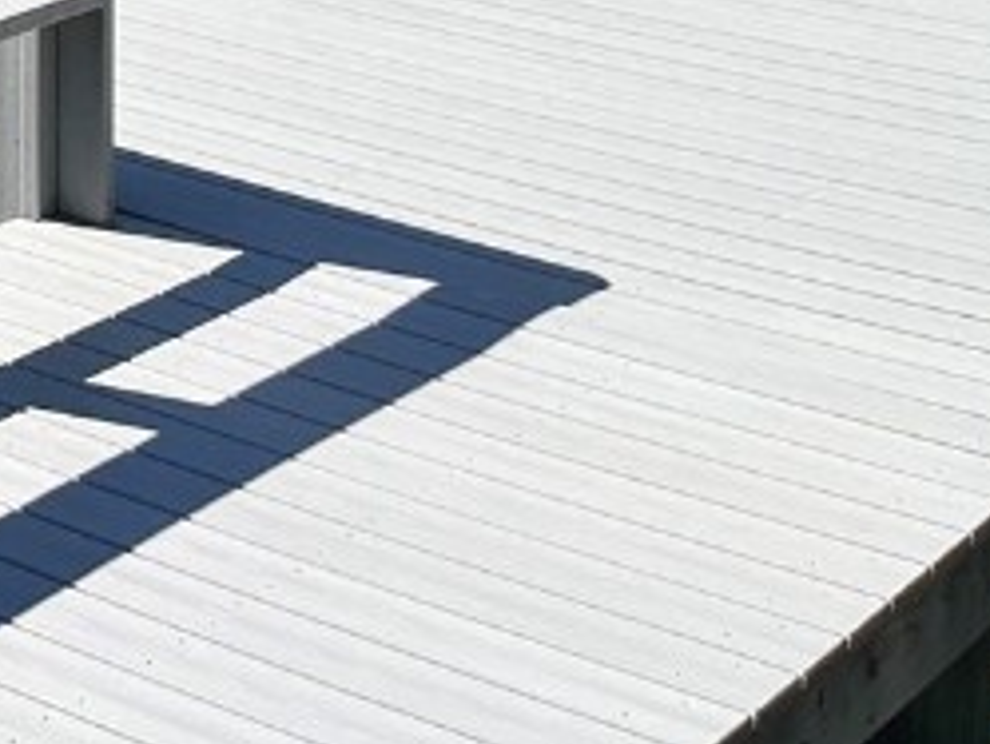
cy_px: -752
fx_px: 3062
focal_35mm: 107
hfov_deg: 15.0
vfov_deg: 12.2
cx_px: -986
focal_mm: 5.1
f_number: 1.6
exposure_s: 1/4854
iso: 50
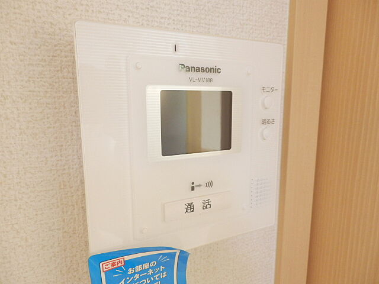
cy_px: 142
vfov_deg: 56.8
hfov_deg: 71.6
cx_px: 190
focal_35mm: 24
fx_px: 263
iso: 400
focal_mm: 4.2
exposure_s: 1/30
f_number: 3
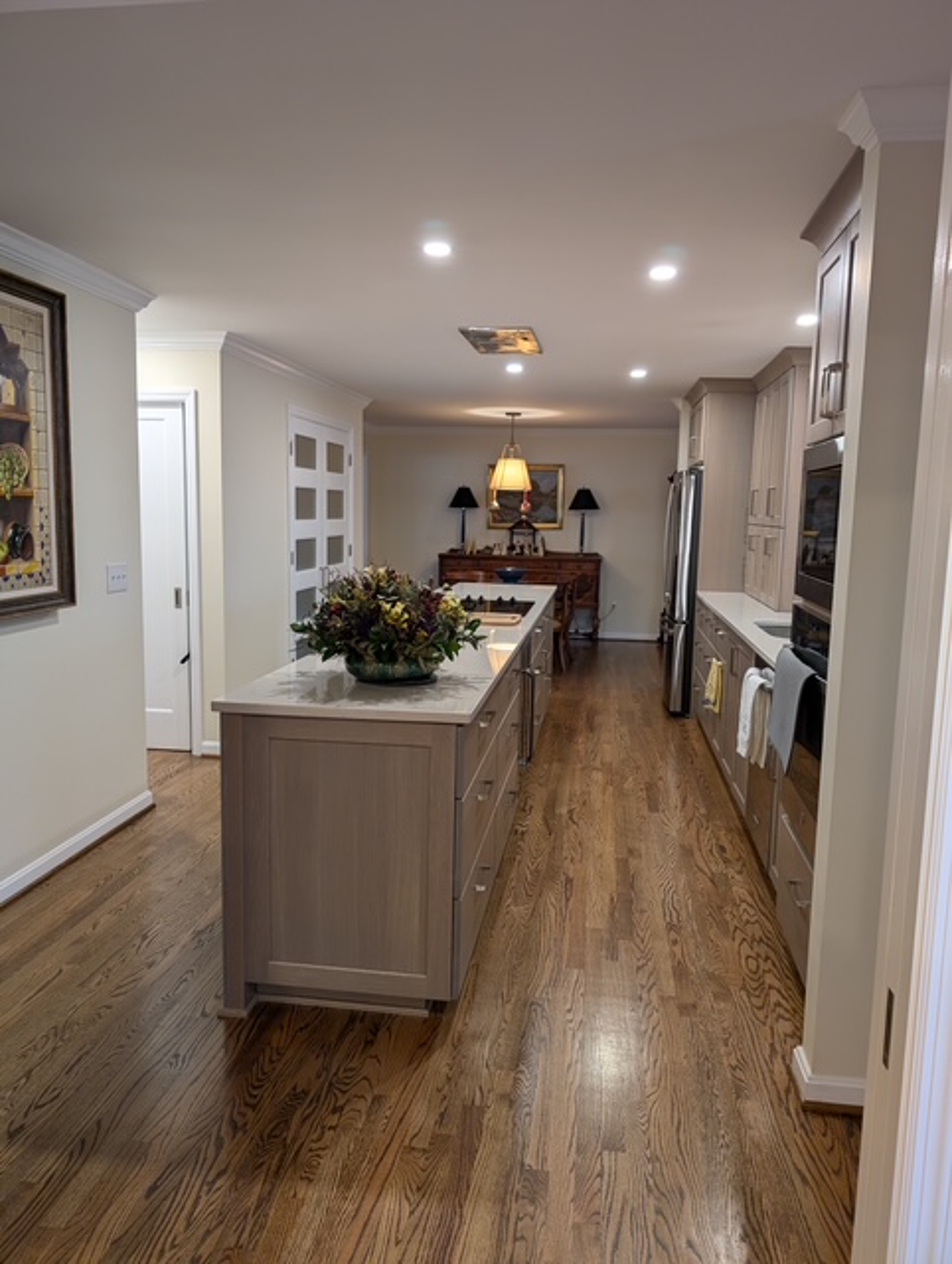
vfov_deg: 71.5
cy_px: 632
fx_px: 878
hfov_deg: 56.9
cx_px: 476
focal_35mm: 24
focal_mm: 6.9
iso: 51
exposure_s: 1/24
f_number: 1.68
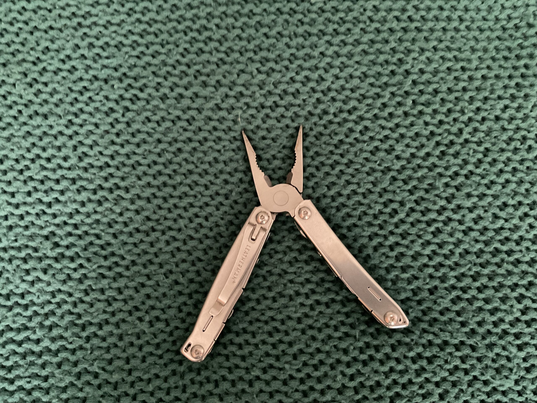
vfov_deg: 48.2
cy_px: 202
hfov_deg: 61.7
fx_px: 450
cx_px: 268
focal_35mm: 29
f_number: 1.8
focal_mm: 3
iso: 640
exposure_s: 1/23
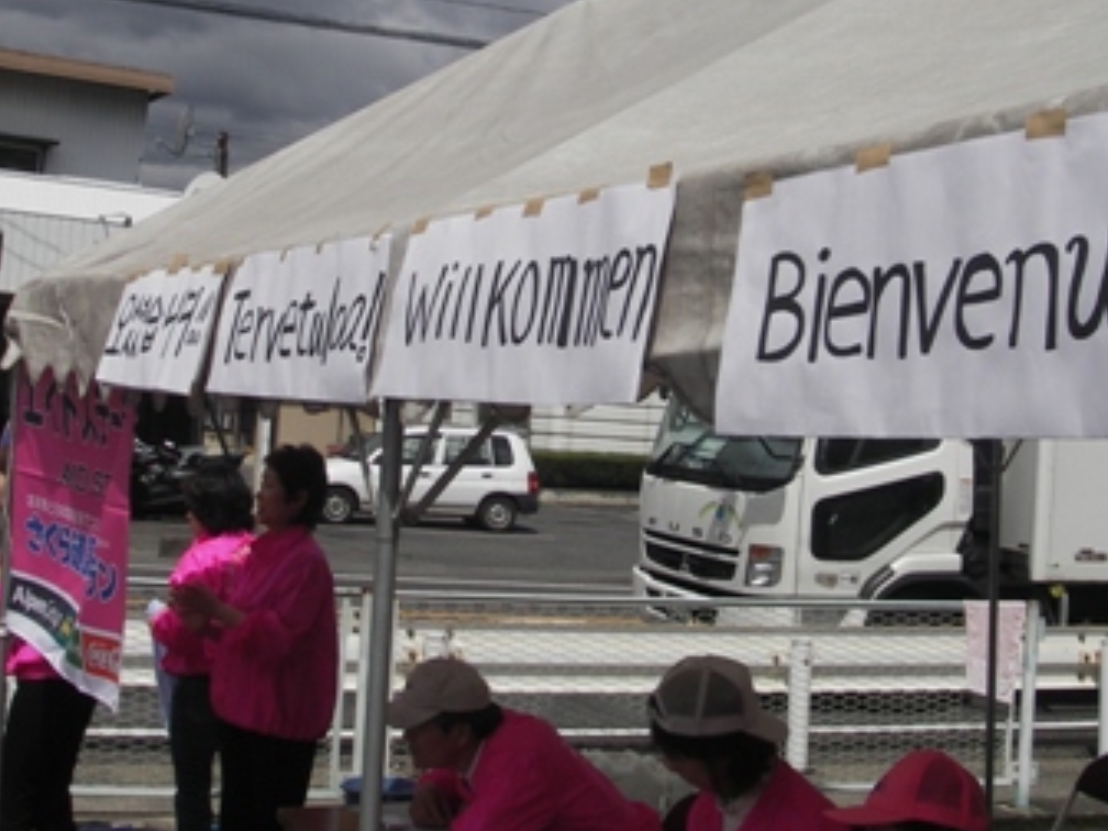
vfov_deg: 26.3
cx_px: 541
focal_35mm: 55
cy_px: 249
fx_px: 1760
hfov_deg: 34.9
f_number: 6.6
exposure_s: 1/640
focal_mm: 6.3
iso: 50
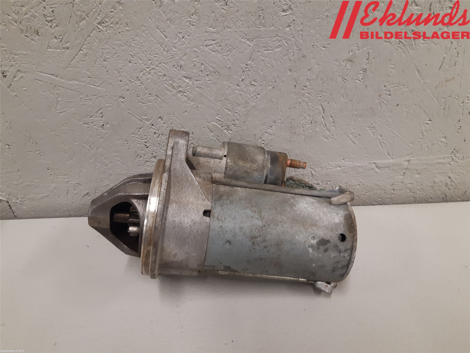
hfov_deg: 67.3
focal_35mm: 26
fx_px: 353
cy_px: 176
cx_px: 235
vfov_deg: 53.1
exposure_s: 1/50
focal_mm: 3.93
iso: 160
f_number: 1.7
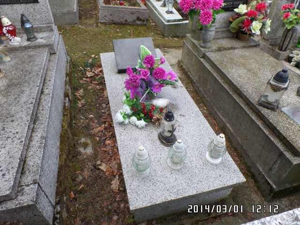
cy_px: 112
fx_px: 199
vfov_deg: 58.9
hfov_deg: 73.9
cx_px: 150
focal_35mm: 23
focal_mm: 4.1
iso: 100
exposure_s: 1/180
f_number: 3.5
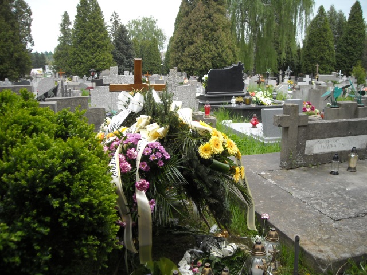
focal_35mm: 35
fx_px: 371
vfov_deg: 40.7
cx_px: 184
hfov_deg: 52.6
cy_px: 138
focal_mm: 5.7
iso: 64
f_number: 2.8
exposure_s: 1/250
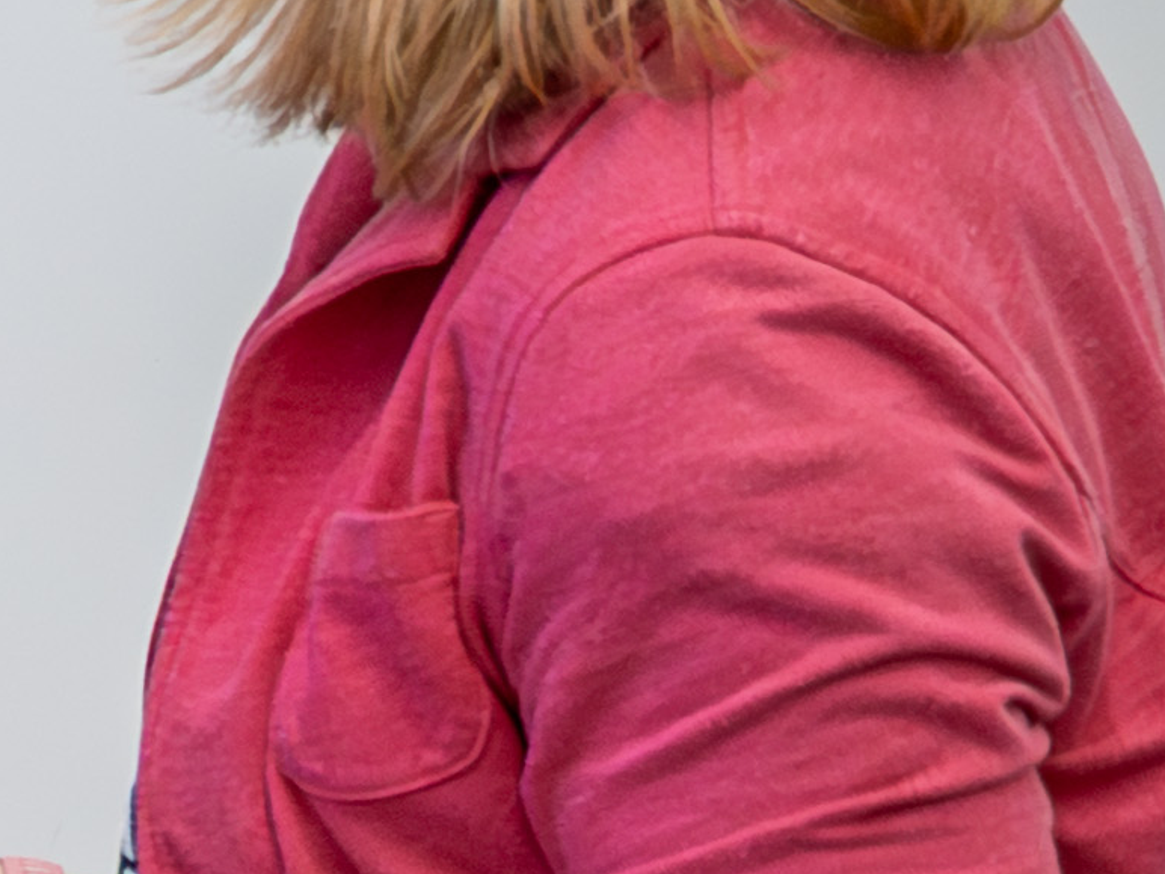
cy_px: 746
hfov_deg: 5.9
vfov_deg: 4.8
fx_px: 10399
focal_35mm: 309
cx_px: -2395
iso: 640
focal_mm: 23
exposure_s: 1/250
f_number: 2.8
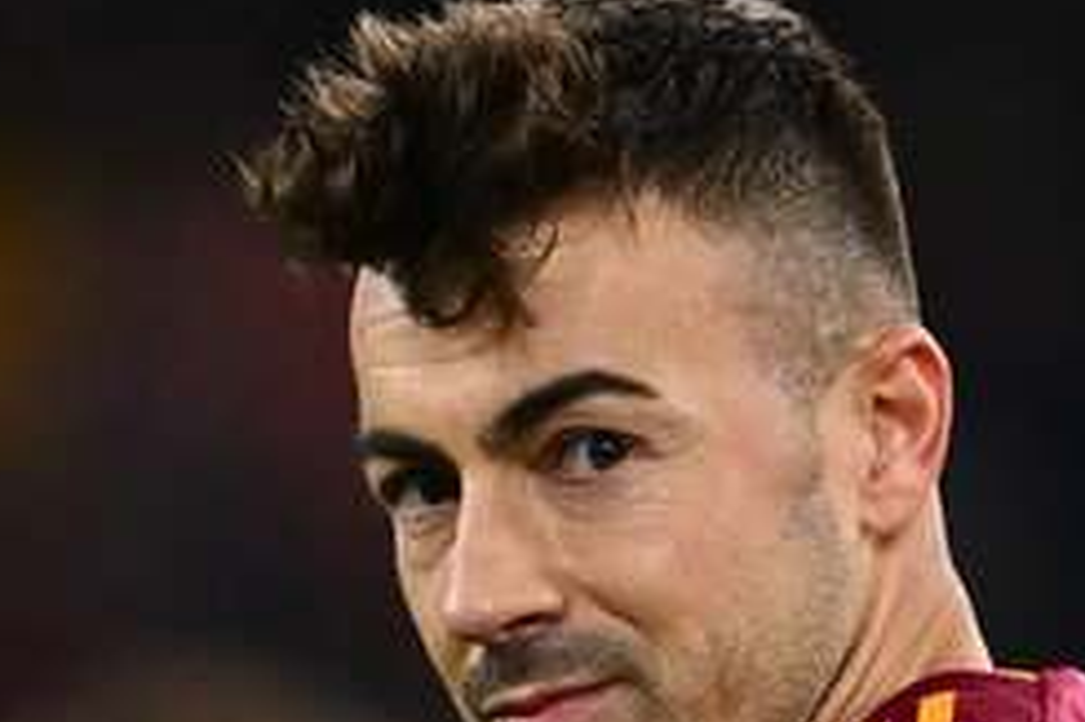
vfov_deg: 0.8
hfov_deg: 1.2
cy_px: 1271
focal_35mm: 1672
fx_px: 50357
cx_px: -4
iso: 1600
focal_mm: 400
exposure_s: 1/2000
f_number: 3.2
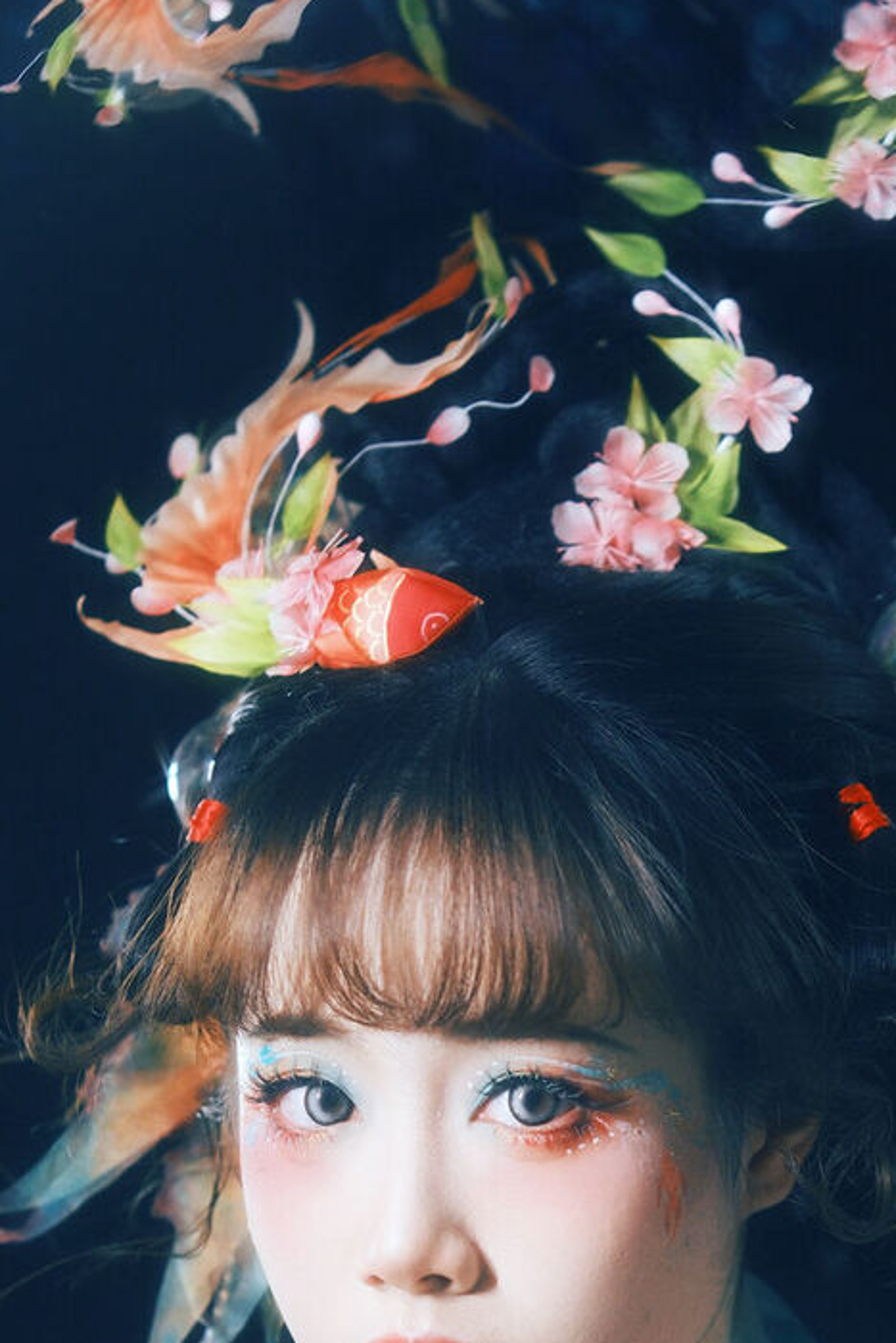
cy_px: 1256
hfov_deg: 7.3
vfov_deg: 10.8
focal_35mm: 189
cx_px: 654
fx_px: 7052
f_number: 1.8
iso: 1000
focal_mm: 56
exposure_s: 1/500
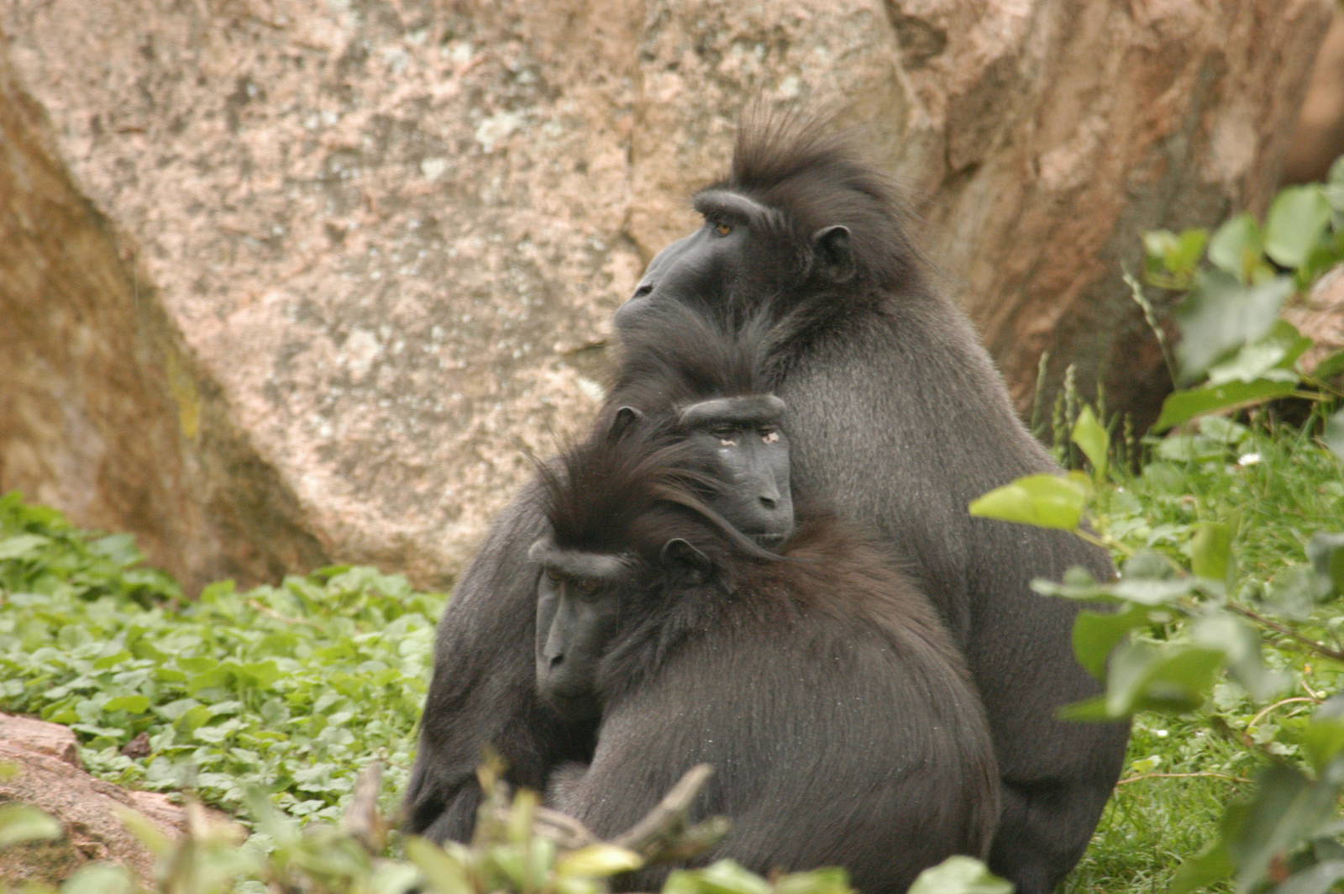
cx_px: 672
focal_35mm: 420
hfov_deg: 4.9
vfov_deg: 3.3
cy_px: 447
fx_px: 15667
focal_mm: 280
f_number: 6.7
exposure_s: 1/180
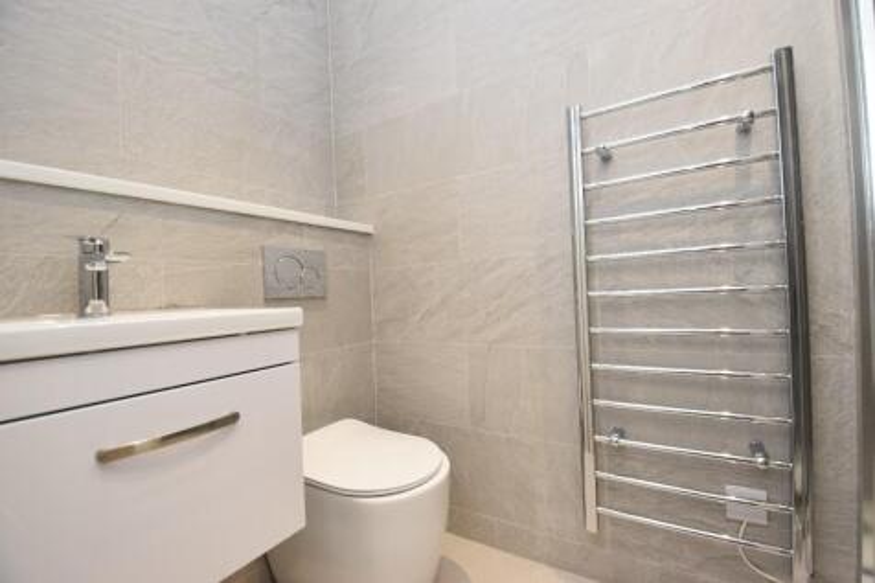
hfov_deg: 100.4
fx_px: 364
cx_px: 438
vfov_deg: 77.3
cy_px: 292
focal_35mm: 15
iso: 800
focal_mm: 10
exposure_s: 1/80
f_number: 4.5
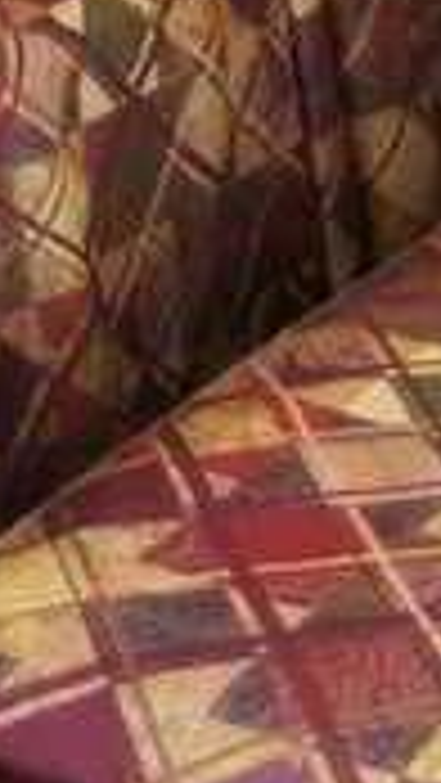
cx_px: 158
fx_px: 3634
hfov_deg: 6.9
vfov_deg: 12.1
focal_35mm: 175
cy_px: -14
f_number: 2.8
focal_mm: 7.5
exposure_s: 1/16.8
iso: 200
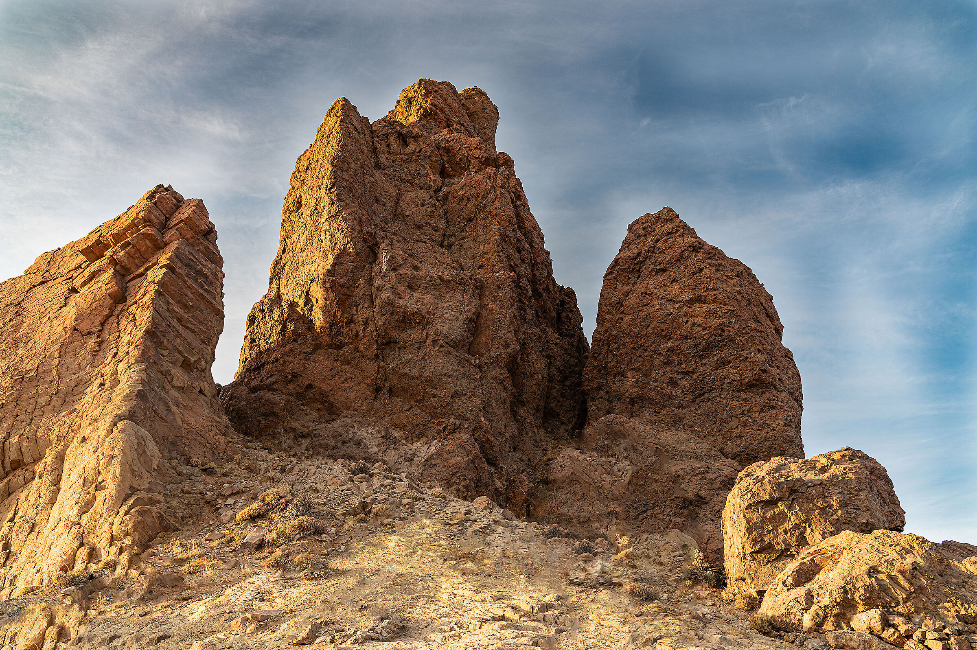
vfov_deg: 53.1
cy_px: 325
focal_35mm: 24
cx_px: 488
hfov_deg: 73.8
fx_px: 651
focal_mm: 24
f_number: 8
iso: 100
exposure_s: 1/30
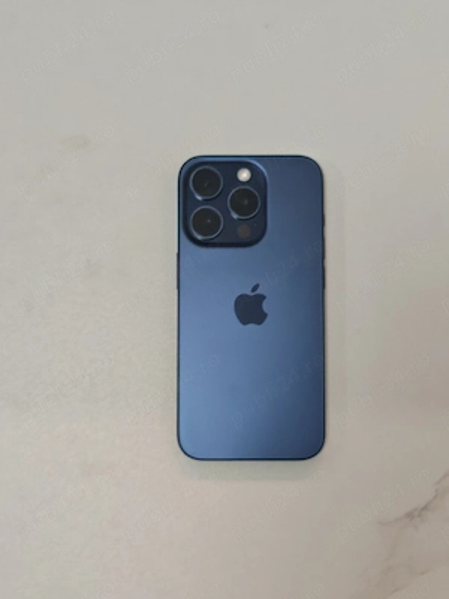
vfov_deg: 29.4
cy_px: 300
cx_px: 224
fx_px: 1141
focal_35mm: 66
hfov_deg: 22.3
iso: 400
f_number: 1.9
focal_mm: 5.3
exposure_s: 1/50
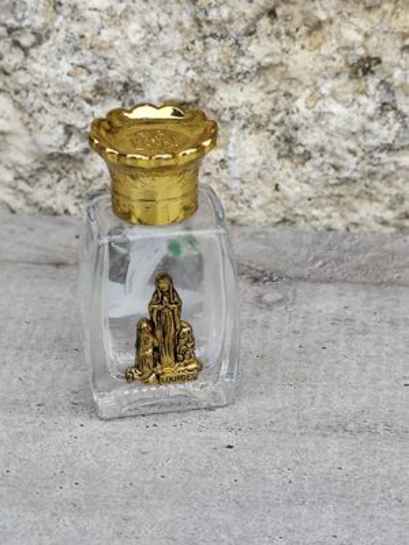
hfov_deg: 15.9
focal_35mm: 93
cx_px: 204
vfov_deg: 21.1
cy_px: 272
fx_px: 1465
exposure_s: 1/182
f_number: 1.65
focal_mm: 6.19
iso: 50
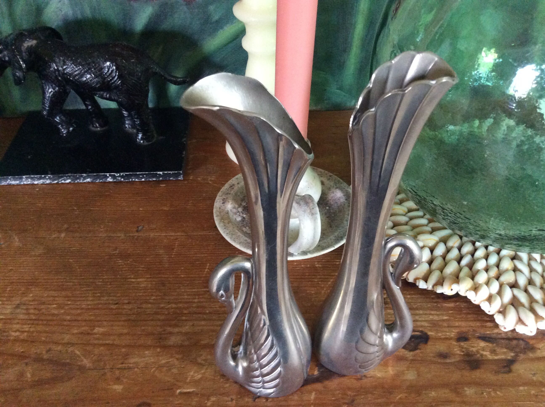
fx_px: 503
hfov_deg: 56.9
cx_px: 272
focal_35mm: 32
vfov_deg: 44.1
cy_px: 204
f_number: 2.4
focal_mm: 3.3
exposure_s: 1/17
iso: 320
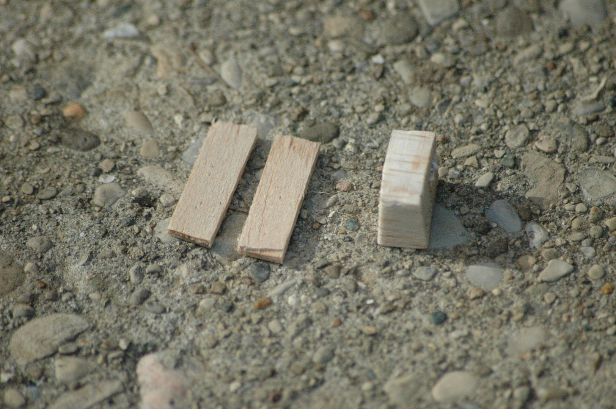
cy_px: 204
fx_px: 7694
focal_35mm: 450
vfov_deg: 3.1
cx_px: 308
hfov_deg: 4.6
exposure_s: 1/2000
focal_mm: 300
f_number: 5.6
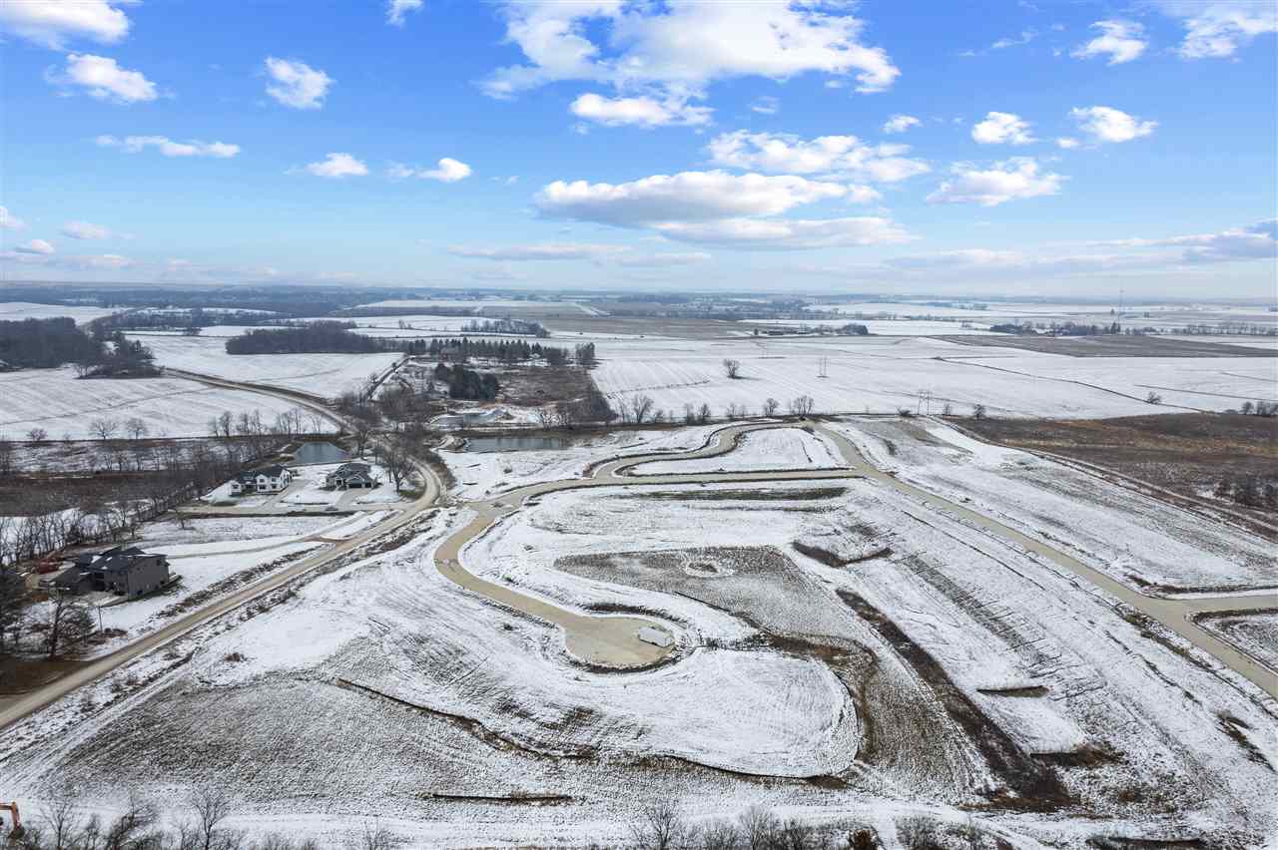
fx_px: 781
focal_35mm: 22
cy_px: 425
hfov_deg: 78.6
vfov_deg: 57.2
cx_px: 639
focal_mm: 8.38
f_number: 2.8
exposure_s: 1/500
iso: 100
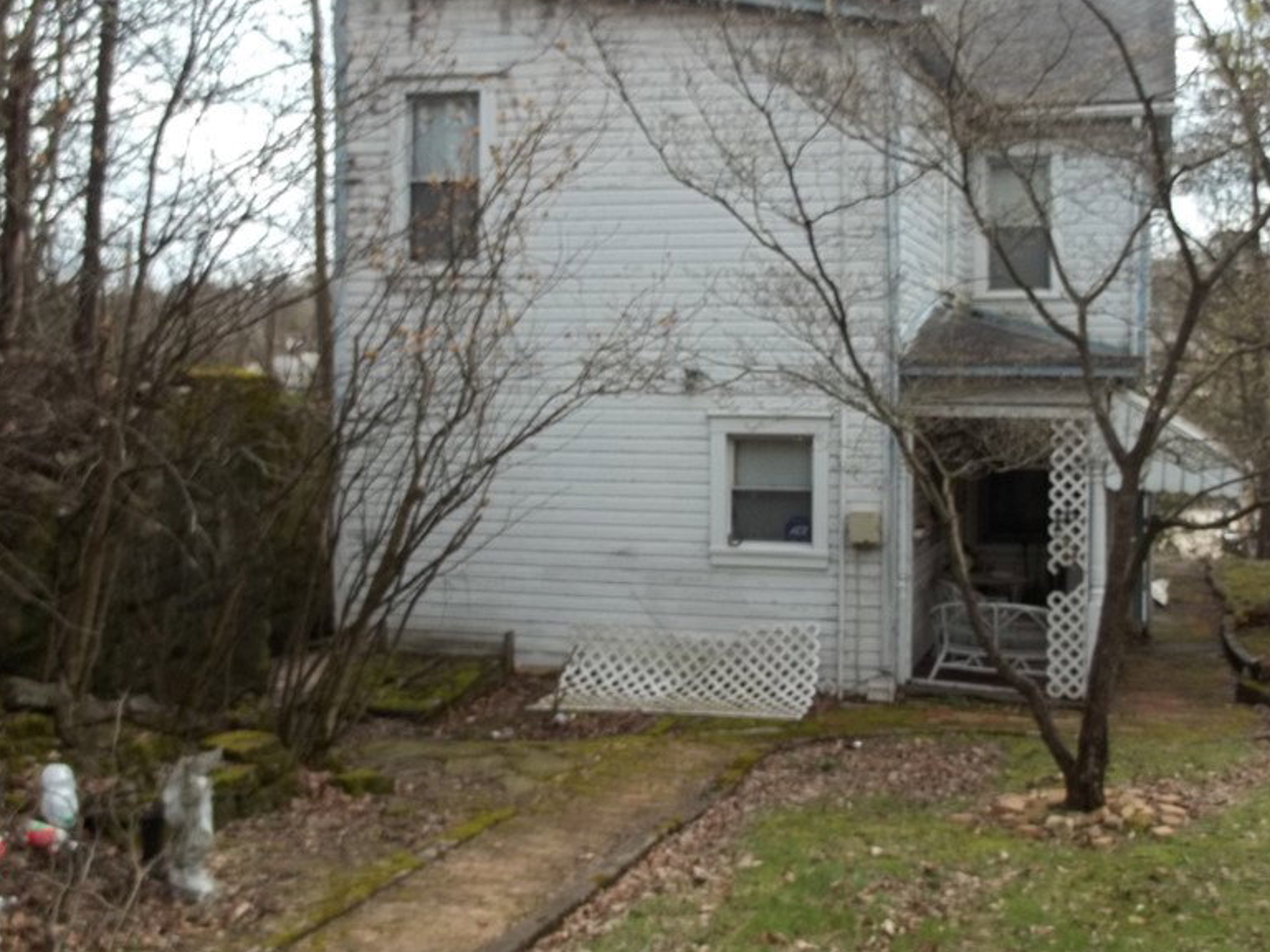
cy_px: 431
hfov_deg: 42.7
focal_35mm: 44
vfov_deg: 32.9
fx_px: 1614
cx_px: 761
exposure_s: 1/400
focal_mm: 5.9
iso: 64
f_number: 3.3
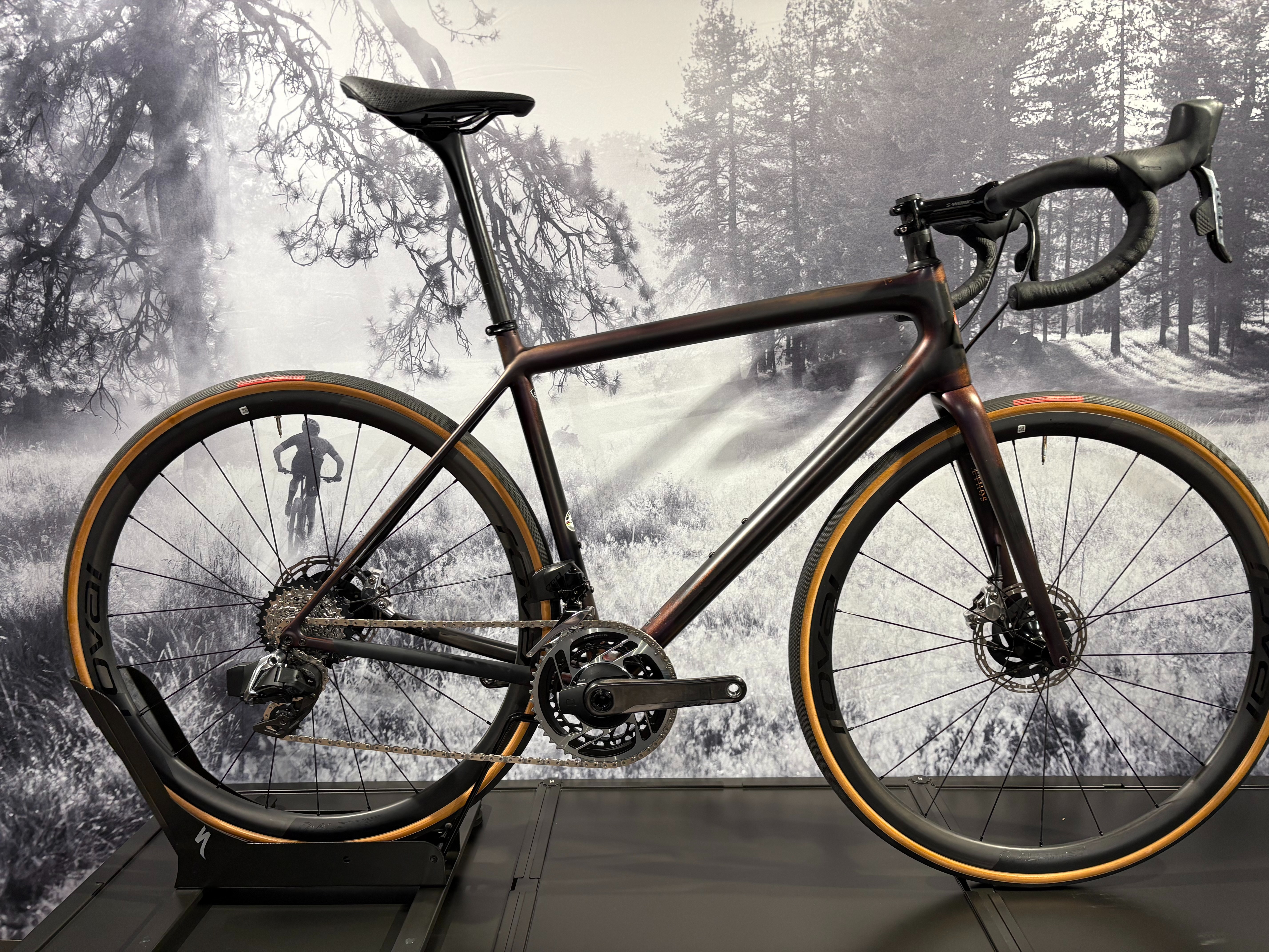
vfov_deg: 53.1
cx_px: 634
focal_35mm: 26
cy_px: 476
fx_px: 953
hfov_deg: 67.3
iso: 80
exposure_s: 1/50
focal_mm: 5.96
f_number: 1.6
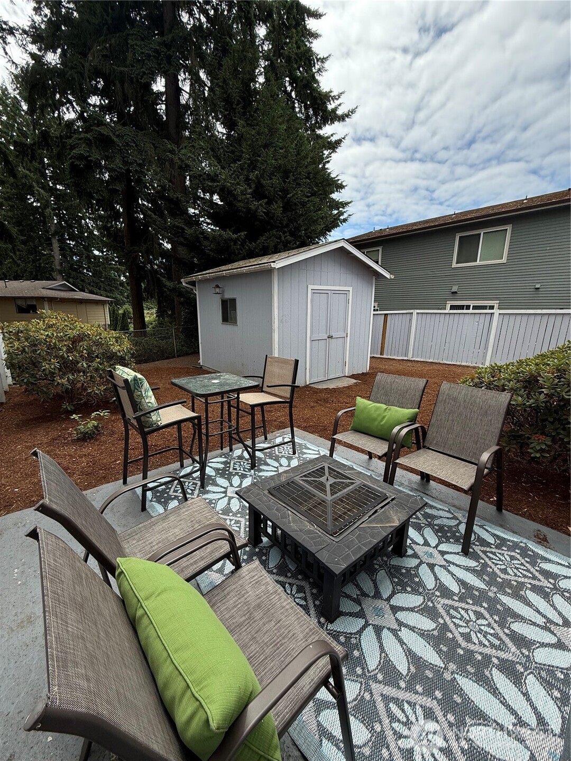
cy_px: 380
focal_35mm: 14
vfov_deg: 102.1
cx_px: 286
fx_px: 308
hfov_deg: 85.7
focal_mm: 2.22
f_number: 2.2
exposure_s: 1/942
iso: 50
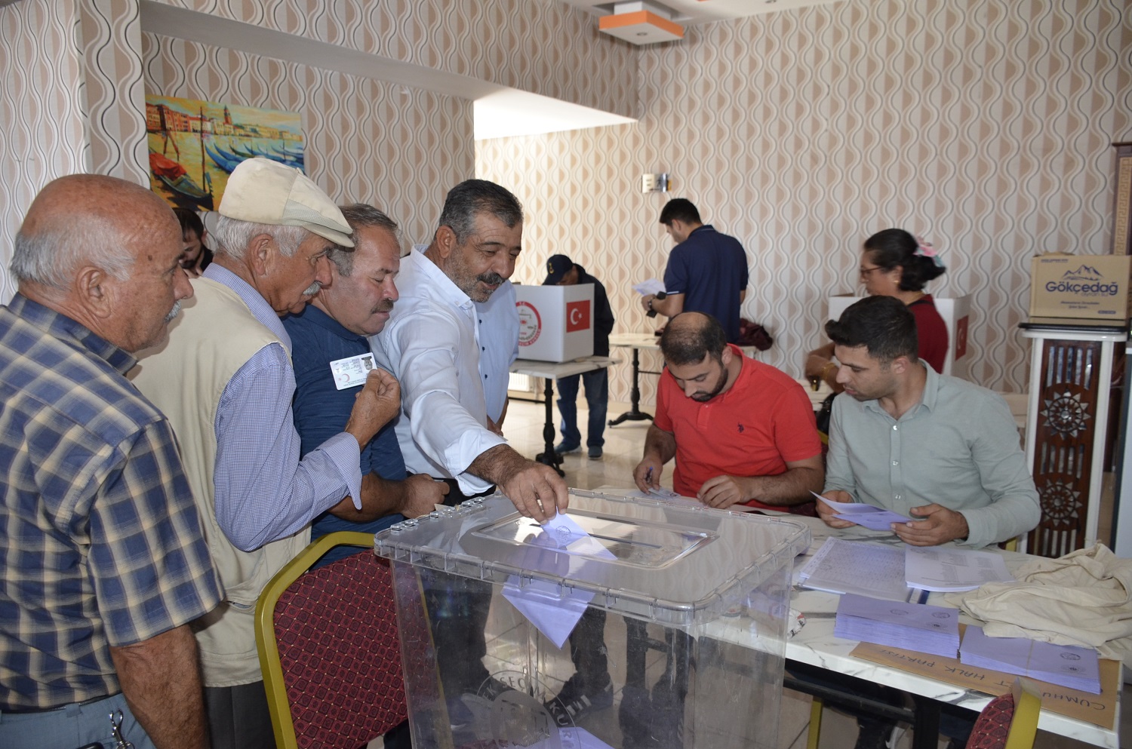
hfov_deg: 67.5
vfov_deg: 47.7
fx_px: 847
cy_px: 374
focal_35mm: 27
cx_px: 566
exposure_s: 1/60
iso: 800
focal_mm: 18
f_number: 3.5
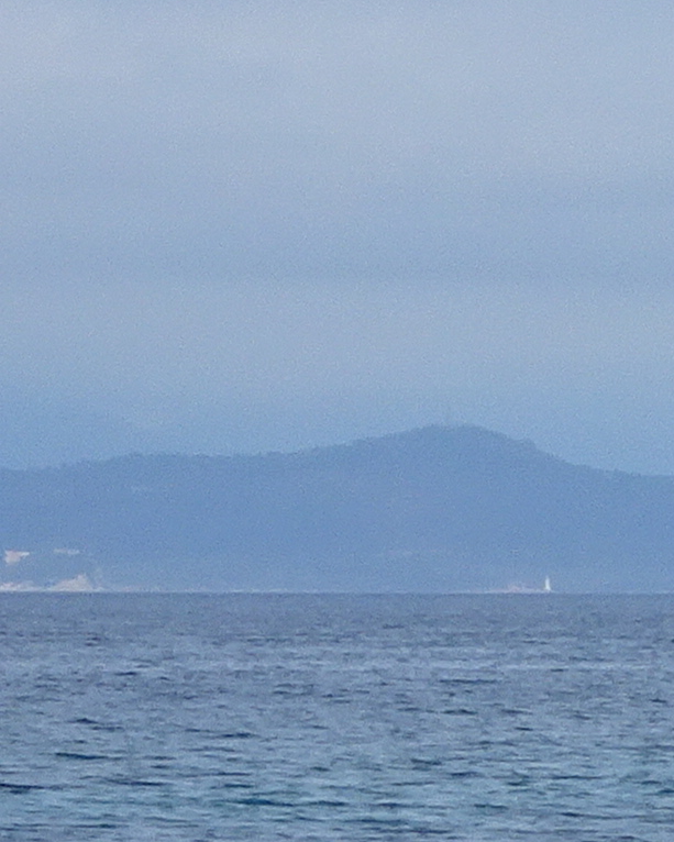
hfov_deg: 2.6
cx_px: 2252
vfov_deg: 3.3
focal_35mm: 580
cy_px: 841
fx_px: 14459
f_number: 5
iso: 80
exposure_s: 1/500
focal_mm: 15.92
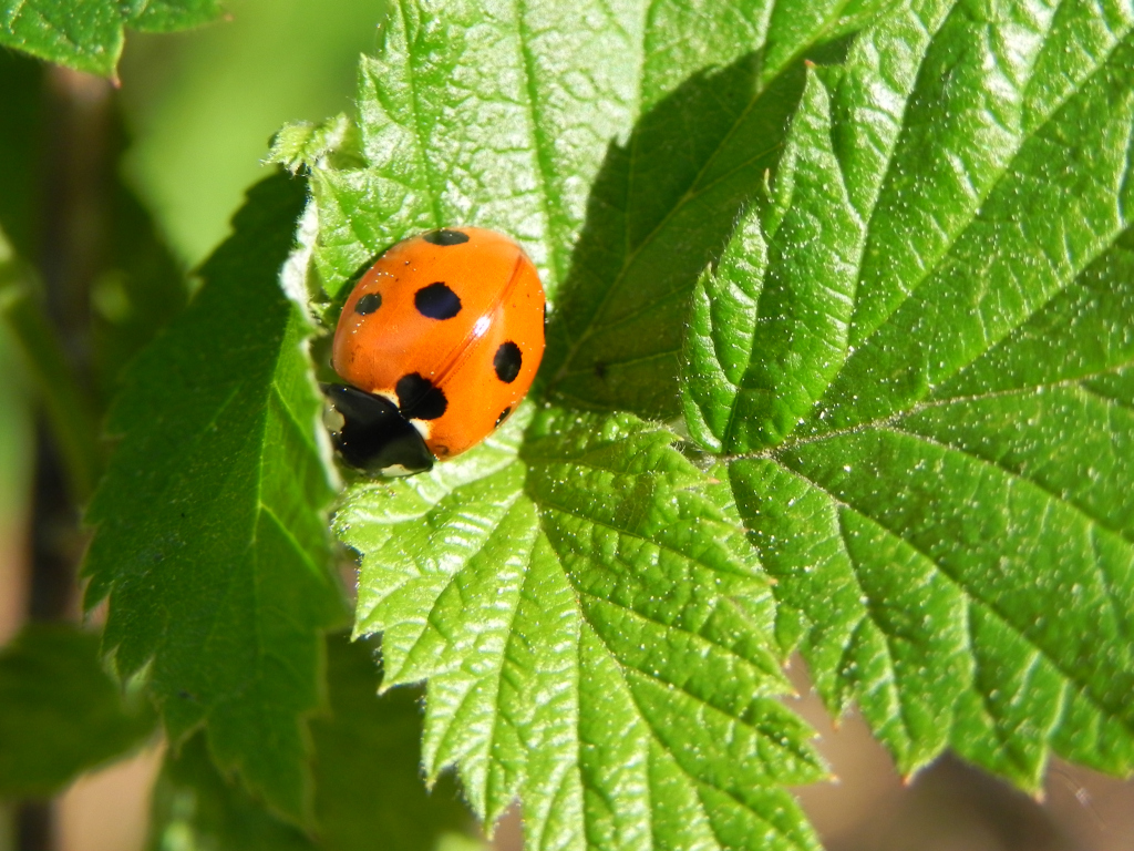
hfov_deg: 18.7
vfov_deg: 14.1
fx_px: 3440
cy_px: 426
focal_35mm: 105
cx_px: 567
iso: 160
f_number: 4
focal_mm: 18.8
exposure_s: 1/248
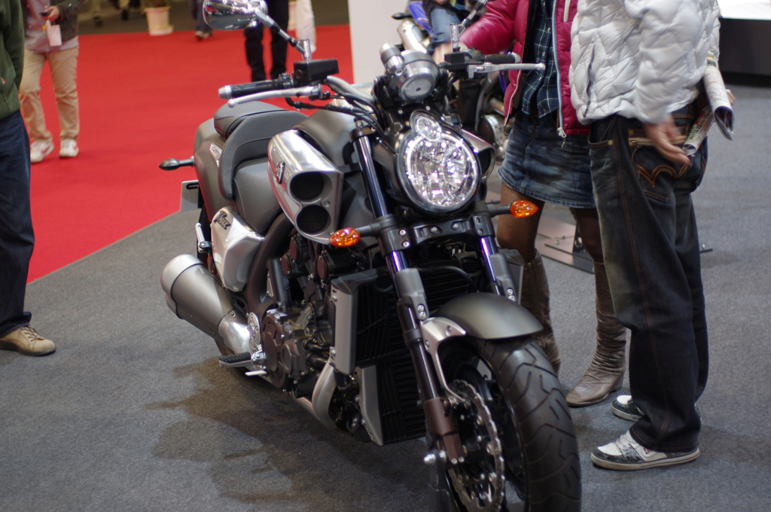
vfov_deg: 21.2
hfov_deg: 31.5
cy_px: 256
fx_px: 1369
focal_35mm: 64
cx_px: 386
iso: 400
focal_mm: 43
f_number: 2
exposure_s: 1/60
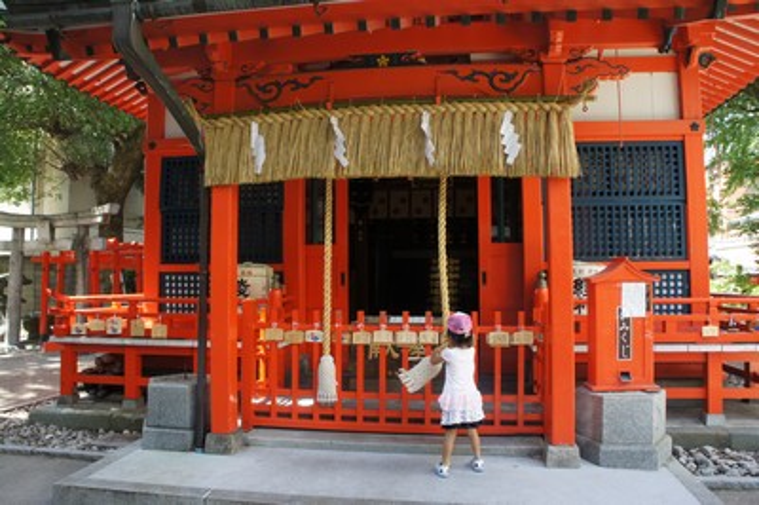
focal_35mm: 27
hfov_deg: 67.4
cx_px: 380
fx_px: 569
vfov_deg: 47.9
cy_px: 252
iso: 200
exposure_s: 1/60
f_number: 5.6
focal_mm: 18
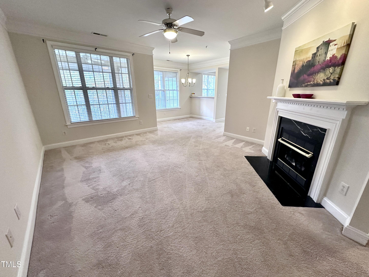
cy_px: 138
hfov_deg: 102.1
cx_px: 184
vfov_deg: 85.7
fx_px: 149
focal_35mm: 14
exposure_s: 1/120
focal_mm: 2.22
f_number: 2.2
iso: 200
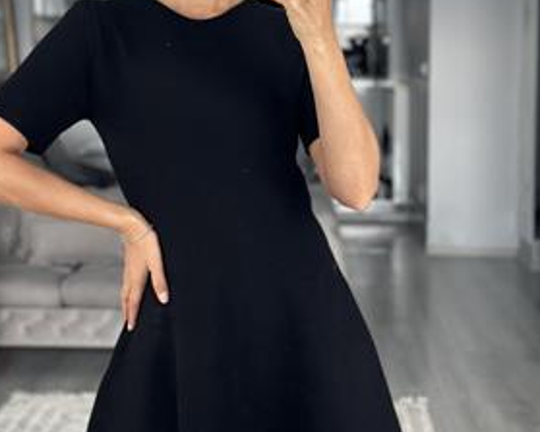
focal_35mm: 85
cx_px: 203
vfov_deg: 18.1
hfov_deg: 22.4
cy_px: 190
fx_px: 1358
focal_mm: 6.86
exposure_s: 1/80
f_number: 1.78
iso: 125
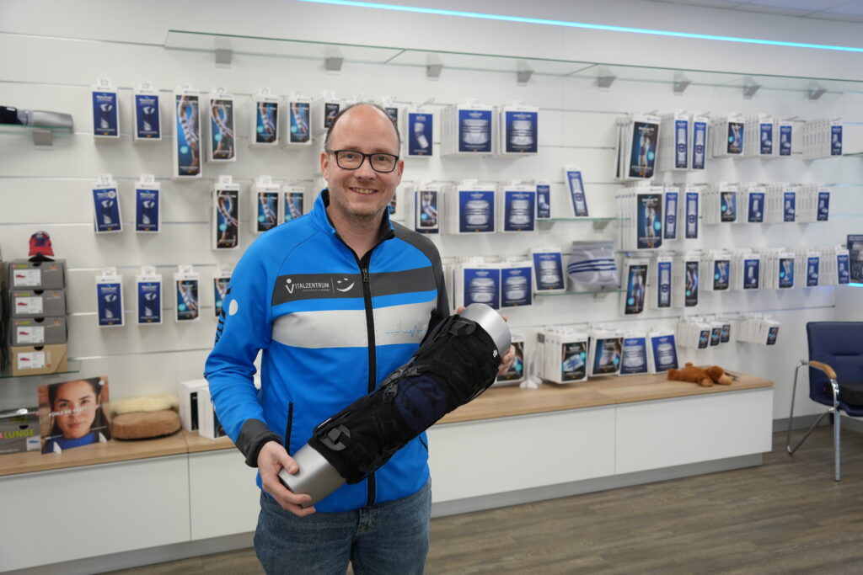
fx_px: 767
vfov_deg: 41.1
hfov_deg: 58.7
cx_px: 432
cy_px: 288
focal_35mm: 32
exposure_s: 1/160
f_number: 4
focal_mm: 32
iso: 640
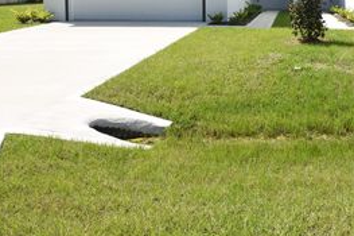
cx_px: 306
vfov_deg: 31.6
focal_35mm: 40
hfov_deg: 44.9
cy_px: 20
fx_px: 393
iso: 100
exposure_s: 1/200
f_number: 7.1
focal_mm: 14
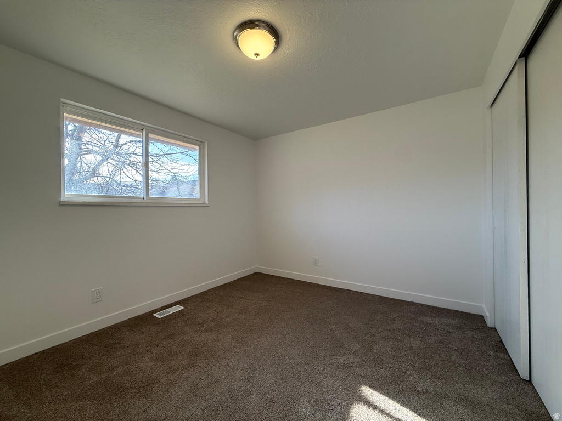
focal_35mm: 14
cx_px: 281
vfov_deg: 85.7
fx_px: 227
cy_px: 210
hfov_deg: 102.1
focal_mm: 2.22
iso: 64
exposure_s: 1/133
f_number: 2.2
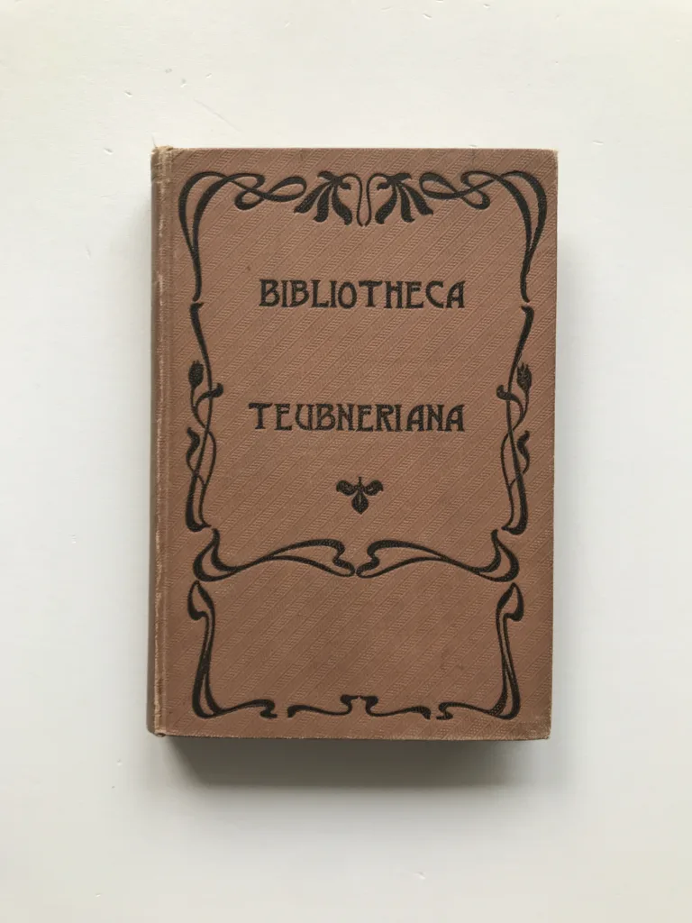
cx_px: 346
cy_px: 462
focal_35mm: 28
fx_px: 746
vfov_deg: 63.4
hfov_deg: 49.7
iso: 25
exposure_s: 1/50
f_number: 1.8
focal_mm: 3.99
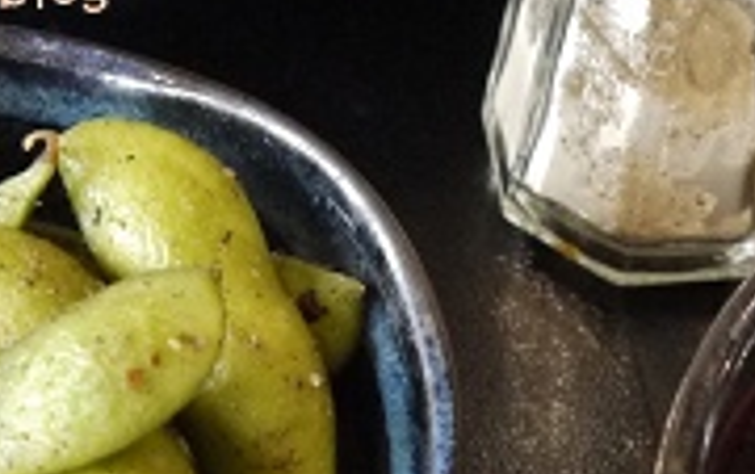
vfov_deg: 9.2
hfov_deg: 14.5
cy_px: 256
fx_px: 2946
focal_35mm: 143
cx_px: 570
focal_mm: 19
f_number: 4.1
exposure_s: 1/50
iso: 800
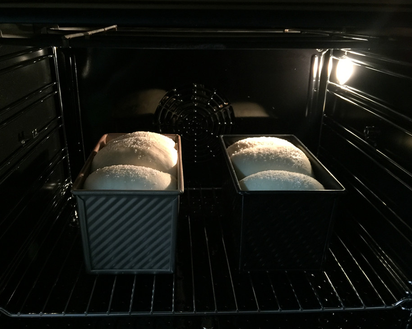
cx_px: 193
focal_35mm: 31
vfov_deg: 47.1
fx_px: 378
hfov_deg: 57.1
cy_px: 166
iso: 100
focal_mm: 4.15
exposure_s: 1/10
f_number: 2.2
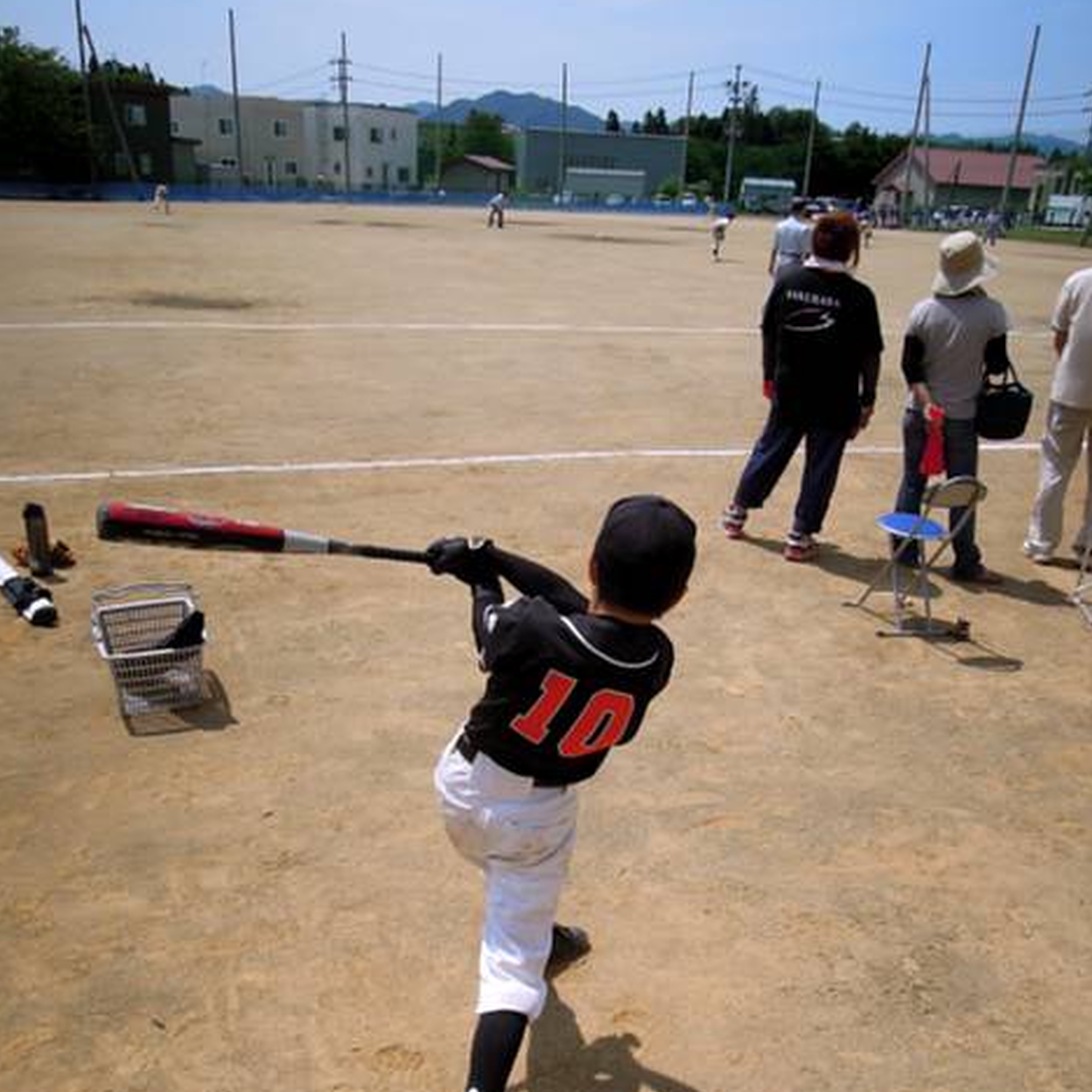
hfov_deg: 55.6
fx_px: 1035
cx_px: 539
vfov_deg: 55.3
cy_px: 642
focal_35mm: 29
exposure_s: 1/1250
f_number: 5.6
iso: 160
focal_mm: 4.3
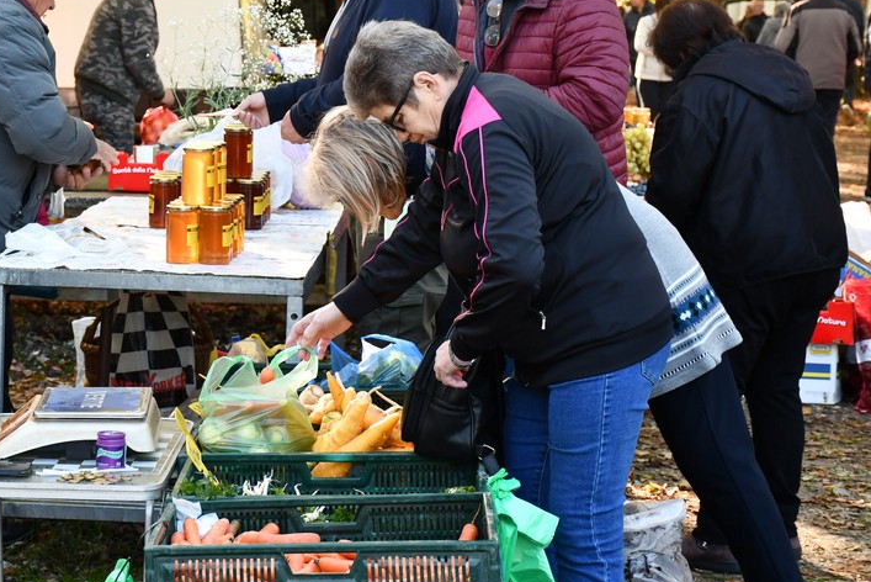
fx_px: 2348
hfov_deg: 20.9
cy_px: 191
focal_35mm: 97
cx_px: 241
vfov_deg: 14.1
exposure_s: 1/250
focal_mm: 45
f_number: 4.5
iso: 720
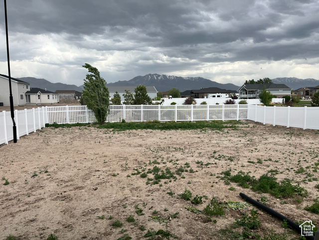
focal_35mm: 26
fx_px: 240
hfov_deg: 67.3
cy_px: 120
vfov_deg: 53.1
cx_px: 160
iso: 50
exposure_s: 1/2358
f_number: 1.6
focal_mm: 5.1
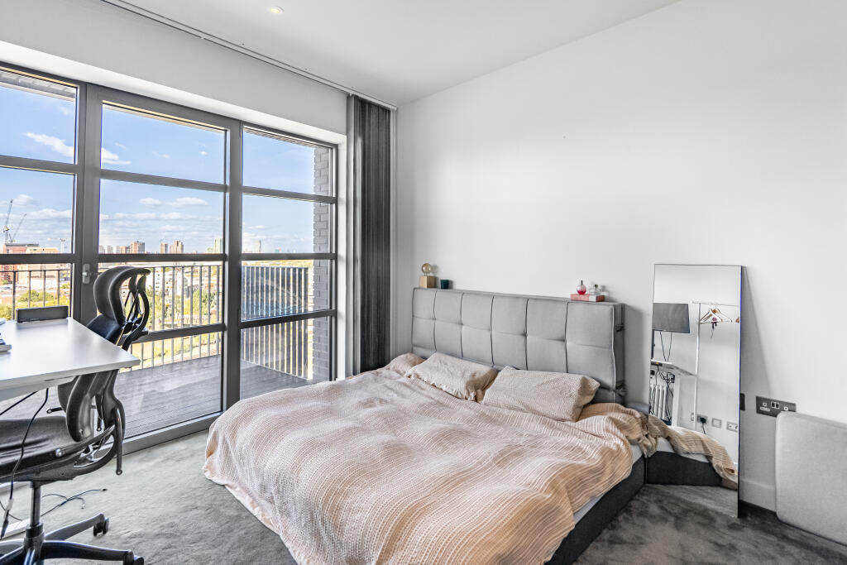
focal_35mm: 17
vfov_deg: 70.5
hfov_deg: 93.3
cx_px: 424
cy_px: 282
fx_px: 400
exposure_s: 1/750
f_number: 8
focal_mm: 17
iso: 1000
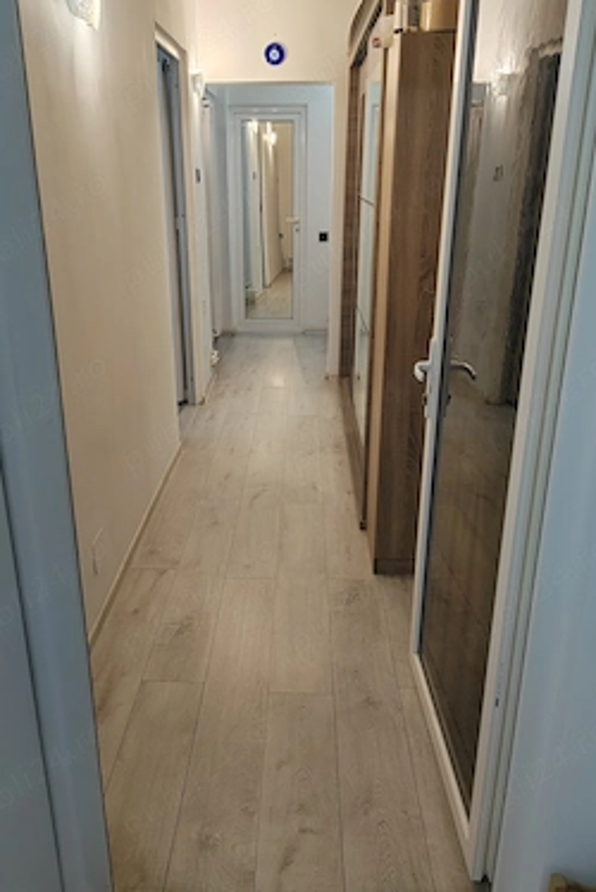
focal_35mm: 30
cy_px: 453
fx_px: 744
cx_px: 281
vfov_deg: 61.9
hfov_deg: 43.7
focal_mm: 5.52
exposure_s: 1/100
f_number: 1.9
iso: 320
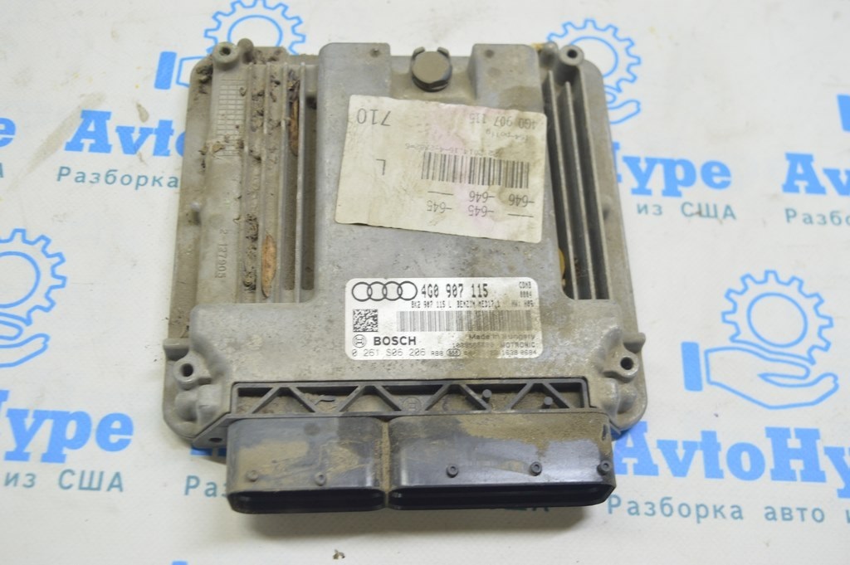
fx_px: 1062
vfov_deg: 29.8
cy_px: 282
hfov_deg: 43.6
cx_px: 425
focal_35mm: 45
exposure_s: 1/20
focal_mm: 30
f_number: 5.6
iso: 400
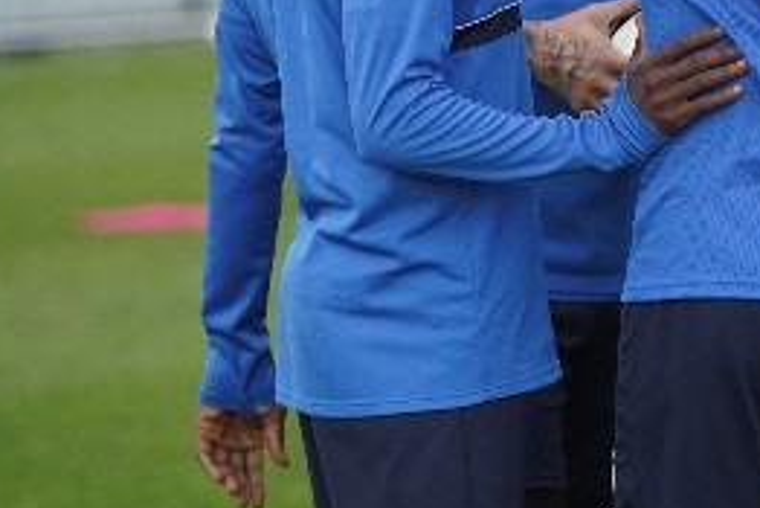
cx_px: 847
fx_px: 10814
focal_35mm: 512
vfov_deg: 2.7
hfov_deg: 4.0
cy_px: 10
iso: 2000
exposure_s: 1/320
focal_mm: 200
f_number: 4.5
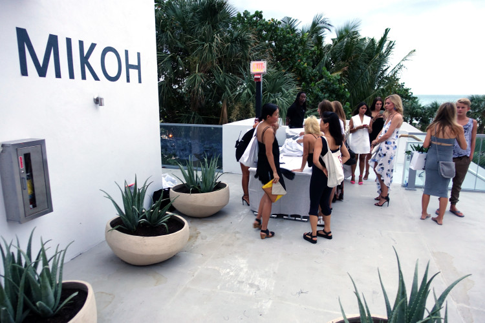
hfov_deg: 73.7
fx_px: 323
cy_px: 162
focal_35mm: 24
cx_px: 242
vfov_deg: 53.1
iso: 125
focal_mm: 8.8
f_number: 1.8
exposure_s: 1/30
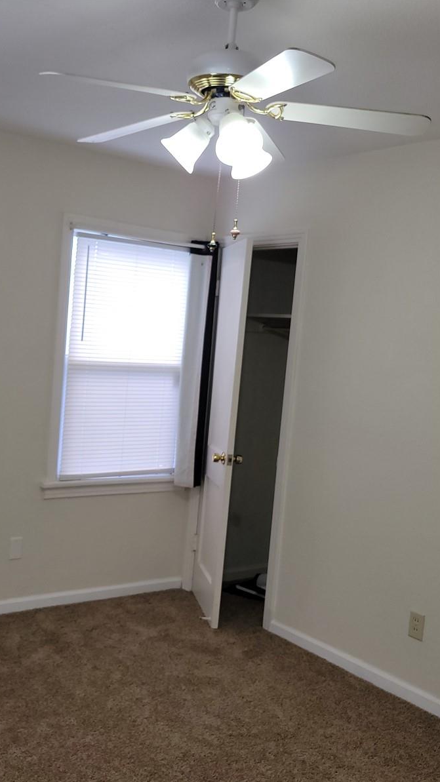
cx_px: 128
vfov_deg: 52.8
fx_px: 788
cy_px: 391
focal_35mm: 38
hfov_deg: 30.8
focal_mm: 5.4
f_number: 1.8
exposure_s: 1/120
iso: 64
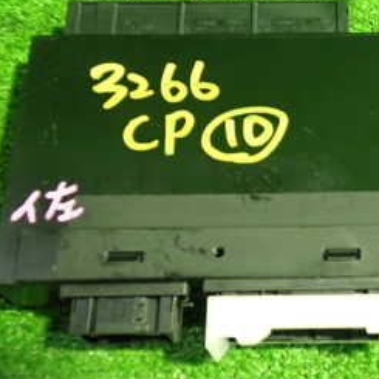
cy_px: 178
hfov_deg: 25.7
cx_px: 339
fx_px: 805
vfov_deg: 26.5
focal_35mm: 65
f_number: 2.3
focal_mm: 5.4
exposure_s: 1/30
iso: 640
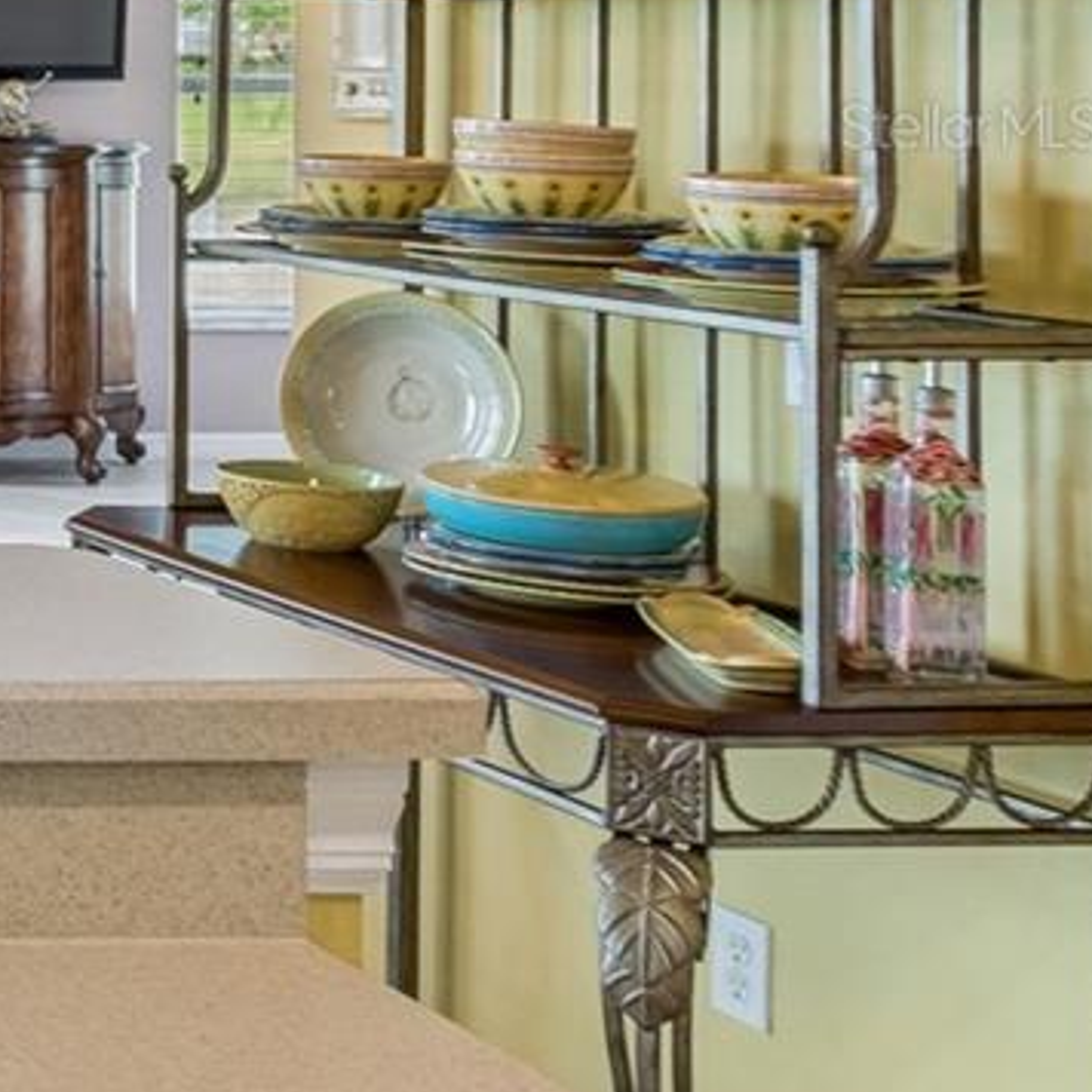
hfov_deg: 16.3
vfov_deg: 25.7
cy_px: 126
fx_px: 2320
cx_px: -1340
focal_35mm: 65
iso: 100
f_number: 7.1
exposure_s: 1/15
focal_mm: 11.5
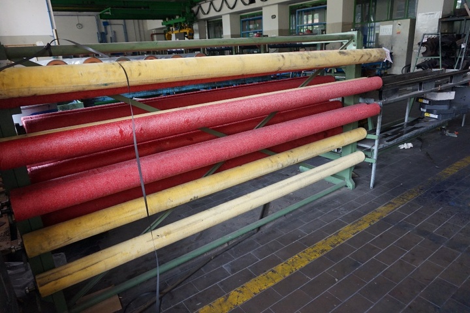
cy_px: 156
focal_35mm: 24
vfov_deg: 53.1
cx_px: 235
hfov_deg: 73.7
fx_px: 313
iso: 1600
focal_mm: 16
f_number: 4
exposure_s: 1/160
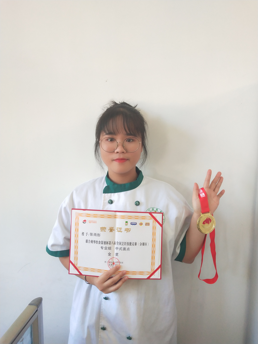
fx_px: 298
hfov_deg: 46.8
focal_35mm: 30
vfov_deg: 60.0
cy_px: 172
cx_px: 129
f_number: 1.8
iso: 155
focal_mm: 3.95
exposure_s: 1/50
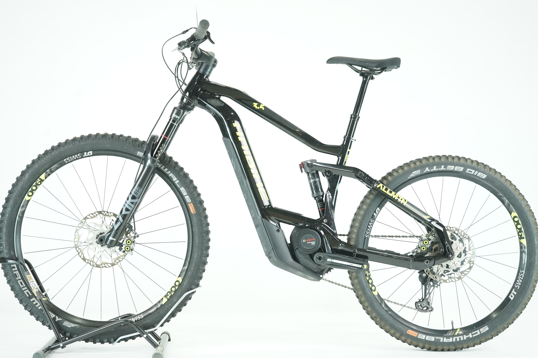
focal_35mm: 58
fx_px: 867
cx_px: 270
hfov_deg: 34.5
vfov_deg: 23.4
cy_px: 179
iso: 3200
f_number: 5
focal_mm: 57
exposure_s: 1/200
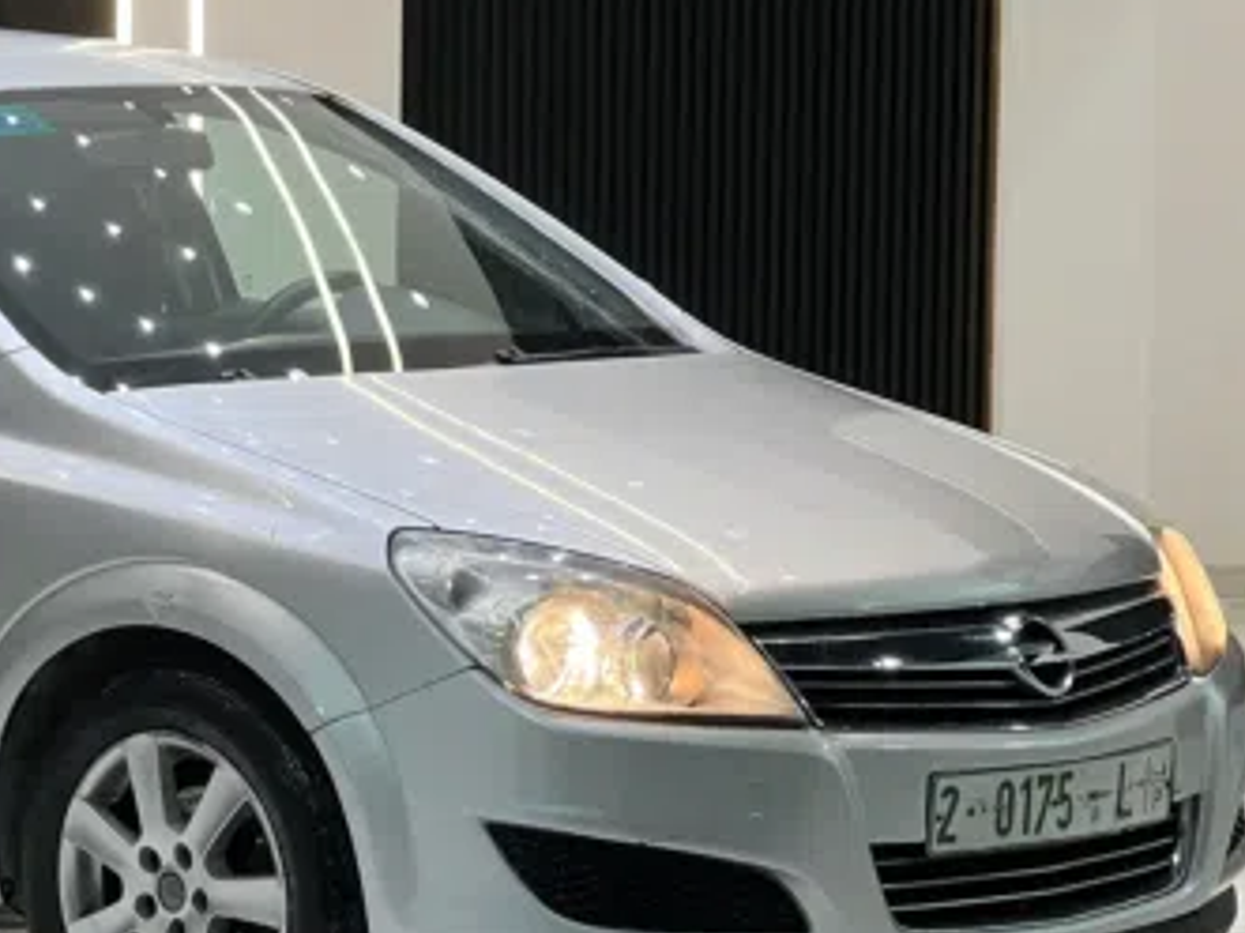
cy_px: 444
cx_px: 102
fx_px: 5357
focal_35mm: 149
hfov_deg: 13.1
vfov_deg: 10.0
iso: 100
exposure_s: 1/100
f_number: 2.8
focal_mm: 9
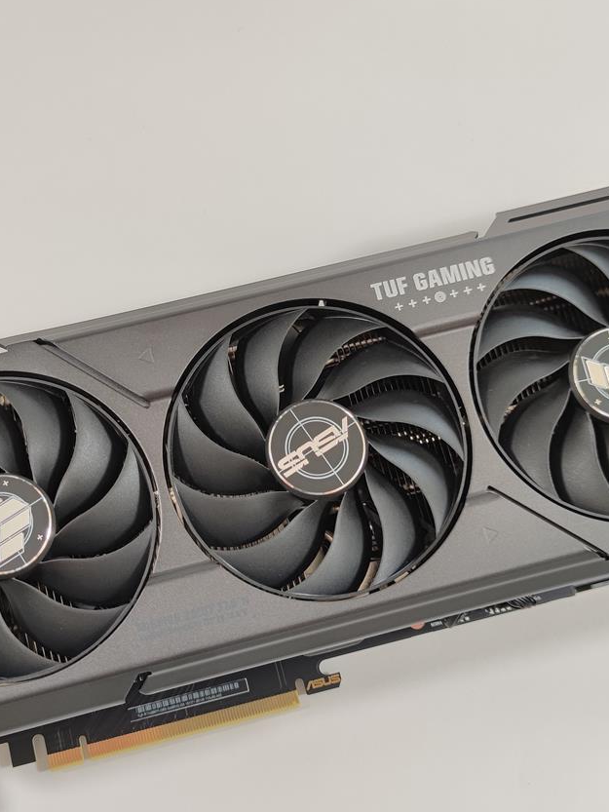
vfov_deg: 42.0
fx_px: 1055
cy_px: 440
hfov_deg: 32.2
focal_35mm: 45
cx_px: 269
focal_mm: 6.78
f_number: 1.85
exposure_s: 1/100
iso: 62
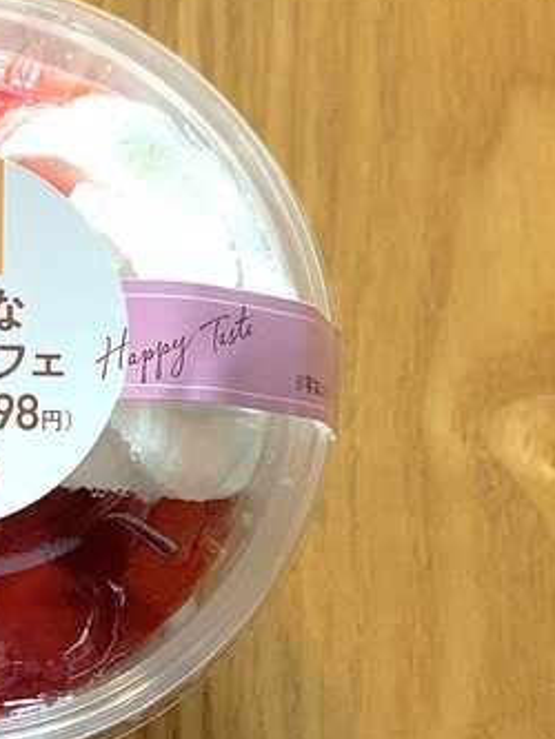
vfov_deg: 19.6
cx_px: -31
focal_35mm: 100
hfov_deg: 14.5
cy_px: 393
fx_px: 2136
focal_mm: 6
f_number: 2.4
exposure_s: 1/60
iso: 320
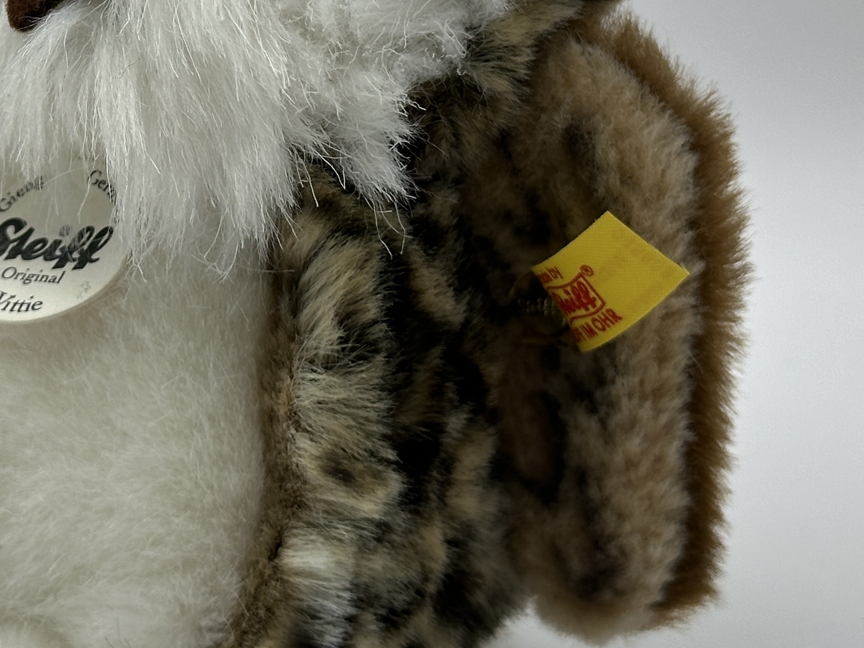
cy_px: 114
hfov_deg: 18.5
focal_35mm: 105
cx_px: 156
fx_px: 2621
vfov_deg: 14.0
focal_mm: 6.86
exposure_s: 1/243
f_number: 1.78
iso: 64
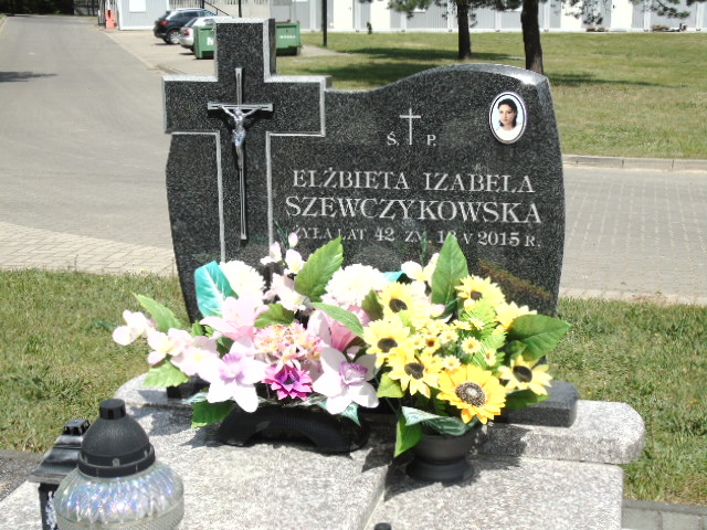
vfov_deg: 27.0
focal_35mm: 54
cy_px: 265
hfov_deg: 35.5
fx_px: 1103
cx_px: 354
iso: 80
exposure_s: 1/1000
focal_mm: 9.6
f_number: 4.3
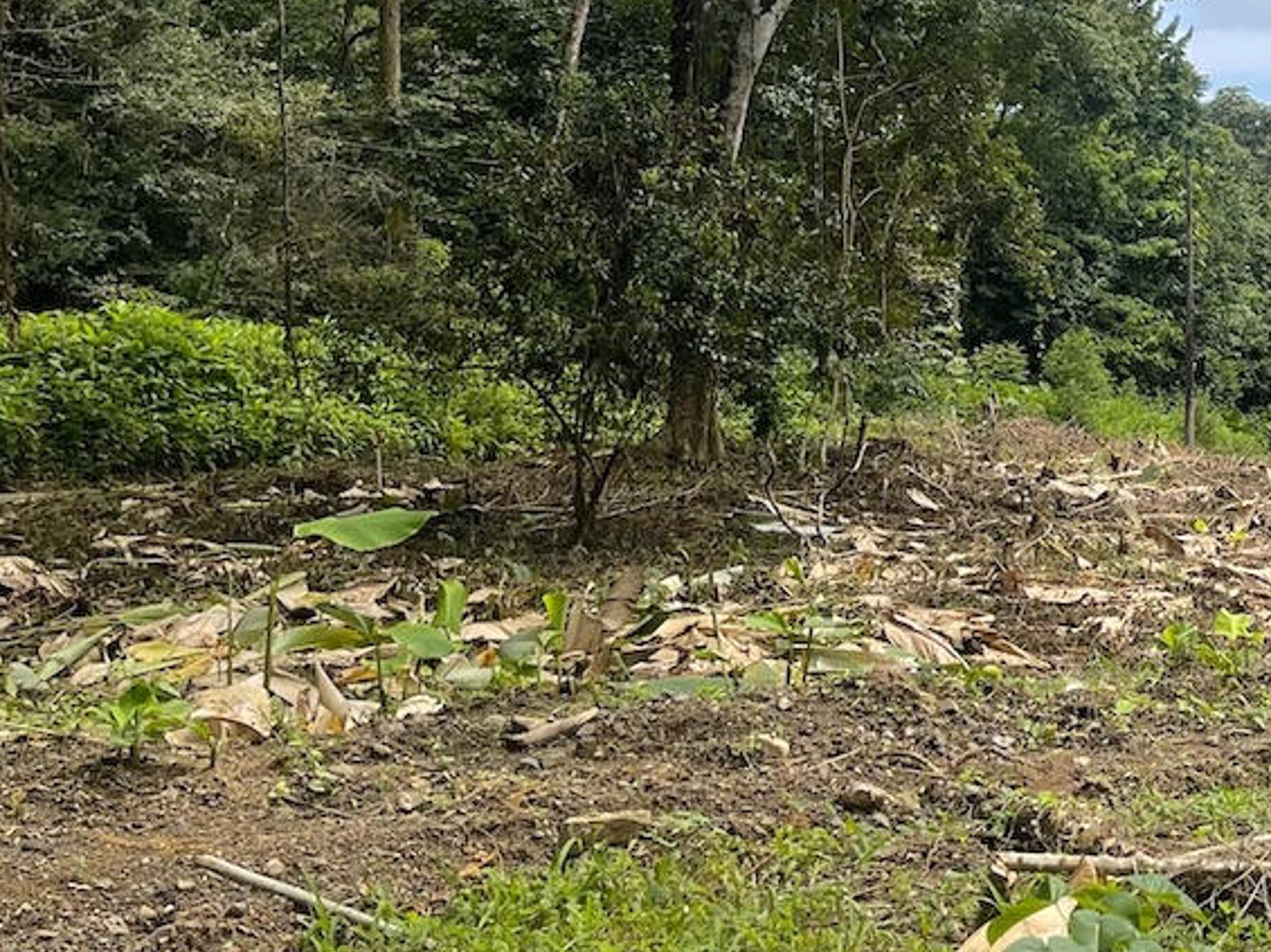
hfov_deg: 27.2
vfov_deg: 23.4
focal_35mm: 62
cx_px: 1554
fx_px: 2275
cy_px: 270
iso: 32
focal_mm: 5.1
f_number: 1.6
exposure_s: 1/2433
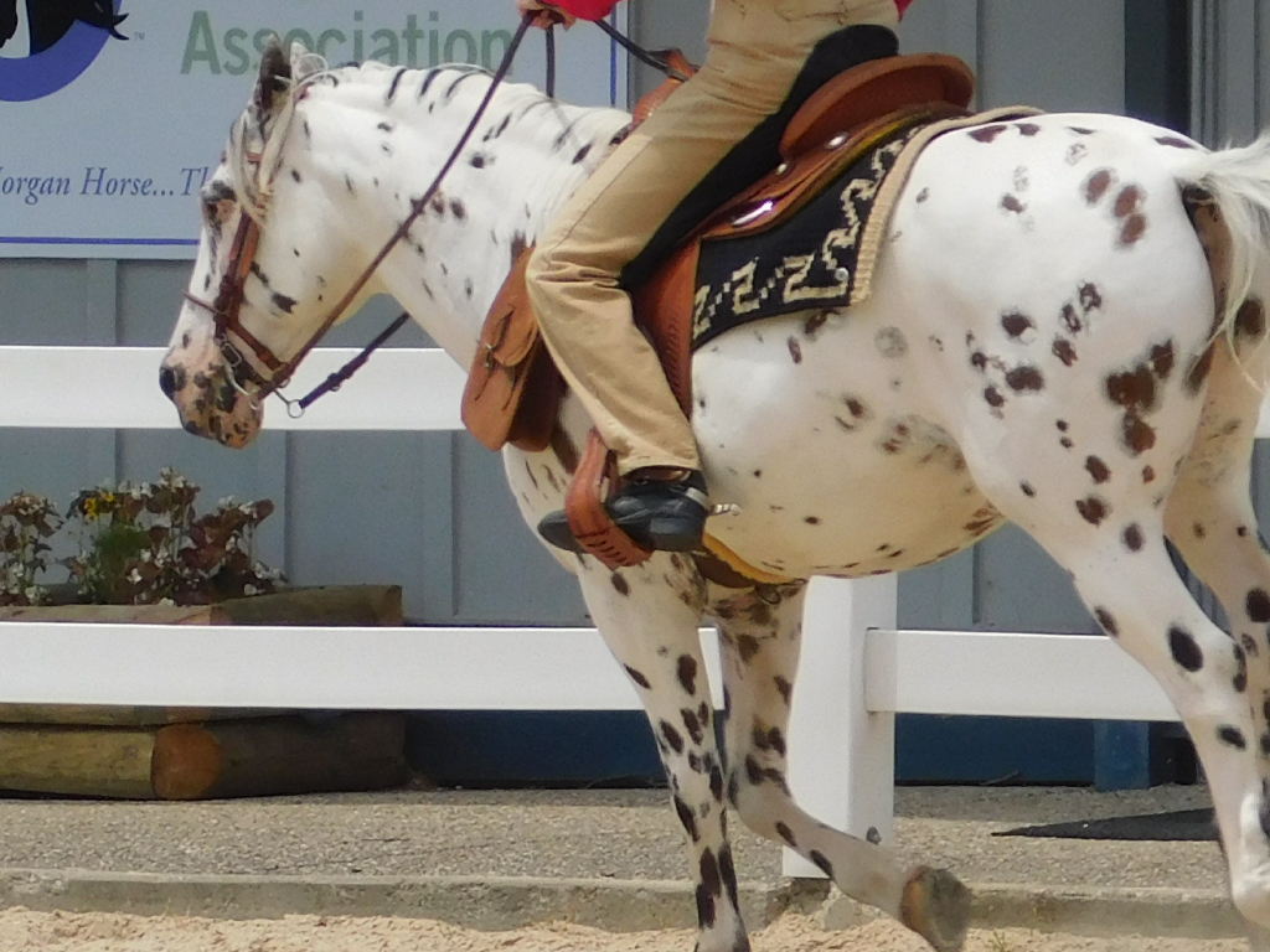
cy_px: 476
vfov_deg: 7.4
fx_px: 7411
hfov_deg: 9.8
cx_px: 635
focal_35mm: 202
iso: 125
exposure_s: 1/640
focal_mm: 35.9
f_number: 5.4
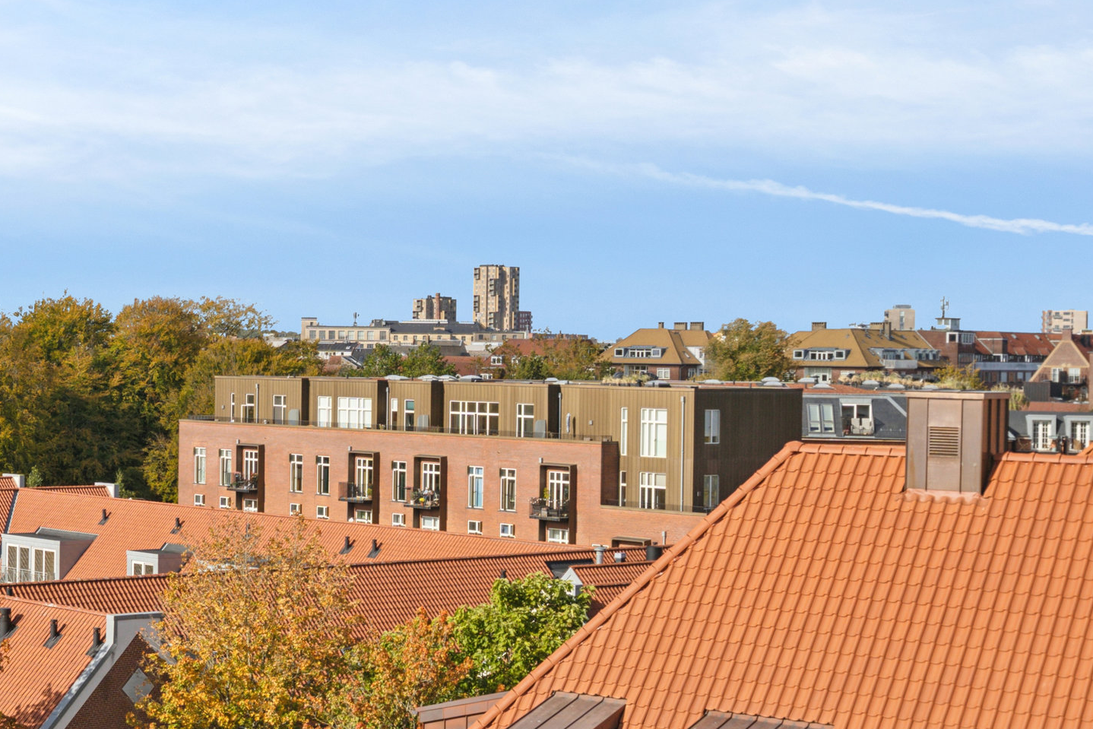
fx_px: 2216
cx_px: 12
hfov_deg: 26.3
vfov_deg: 18.7
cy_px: 412
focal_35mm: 73
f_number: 8
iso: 200
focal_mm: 35
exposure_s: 1/800
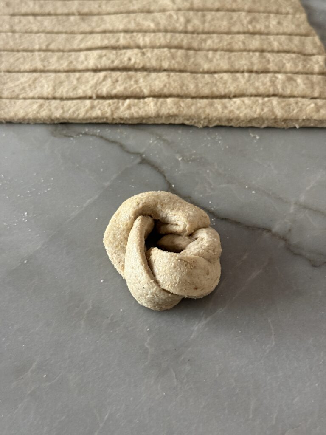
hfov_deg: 30.3
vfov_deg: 39.7
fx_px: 603
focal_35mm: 48
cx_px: 163
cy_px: 218
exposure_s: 1/35
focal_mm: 6.76
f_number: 1.78
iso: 320
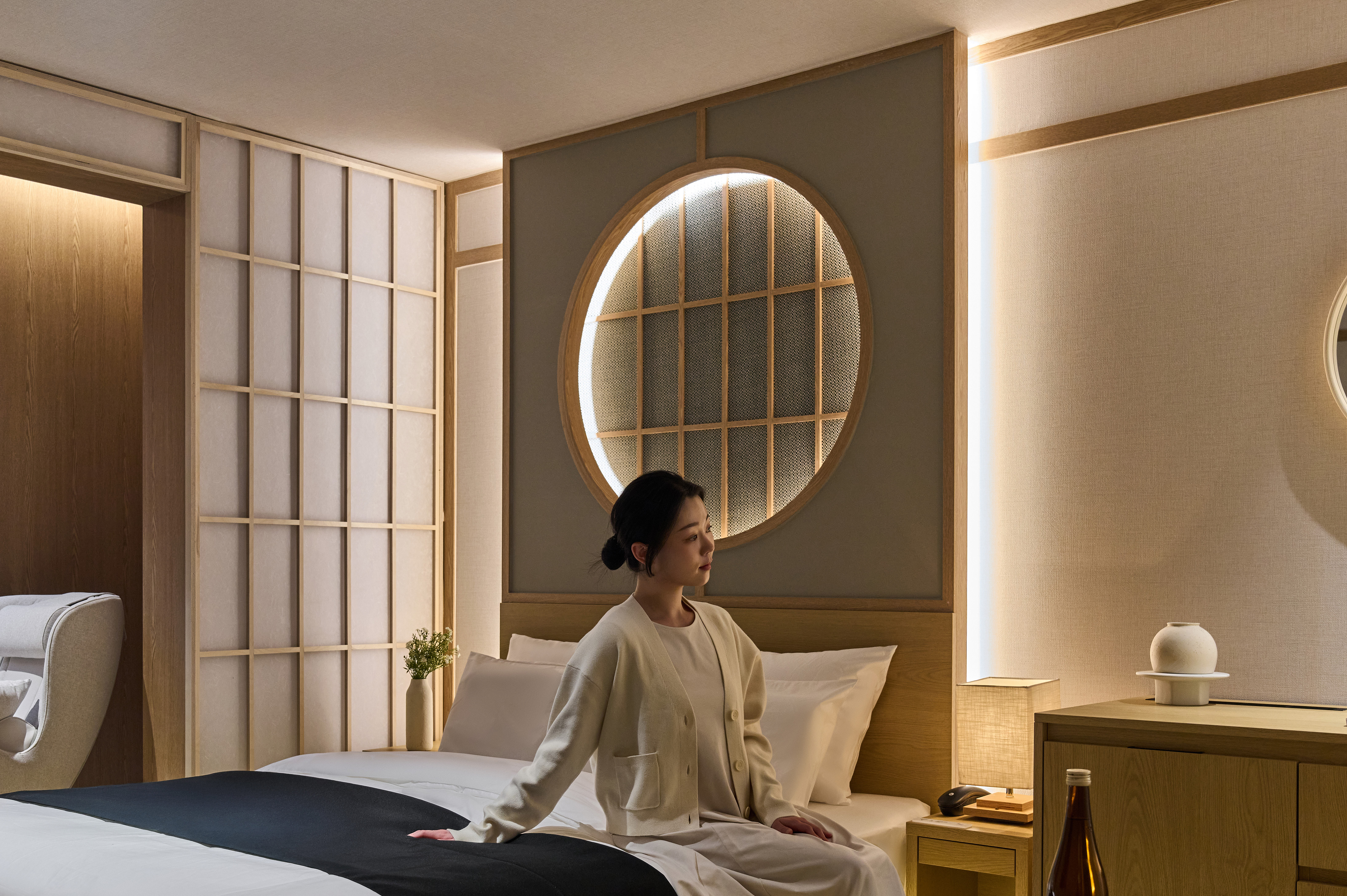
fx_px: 1421
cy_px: 604
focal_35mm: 38
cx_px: 593
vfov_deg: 34.7
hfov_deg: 50.6
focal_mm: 26
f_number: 4.4
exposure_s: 1/12
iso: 1000
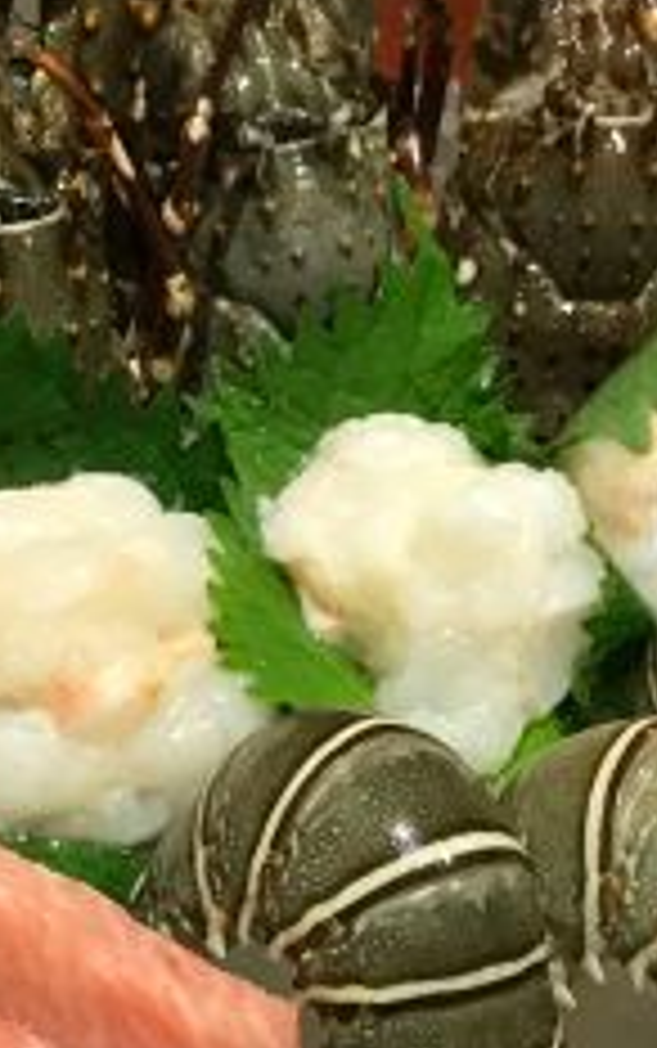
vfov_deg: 23.3
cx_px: 187
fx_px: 2545
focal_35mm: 89
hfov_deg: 14.7
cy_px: 580
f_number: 1.8
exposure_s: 1/17
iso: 50
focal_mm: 3.99
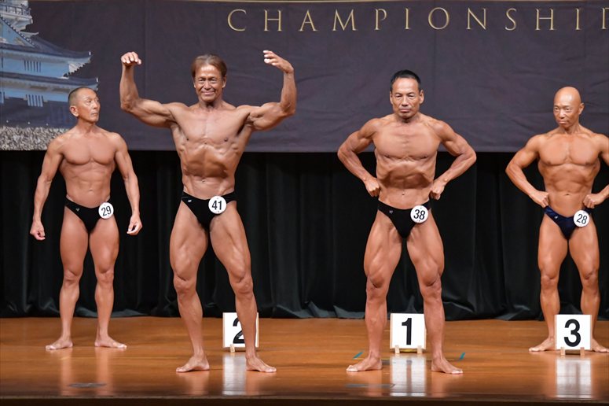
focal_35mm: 225
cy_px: 203
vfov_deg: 6.1
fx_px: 3804
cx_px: 304
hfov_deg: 9.2
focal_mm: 150
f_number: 5.6
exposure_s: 1/400
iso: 6400
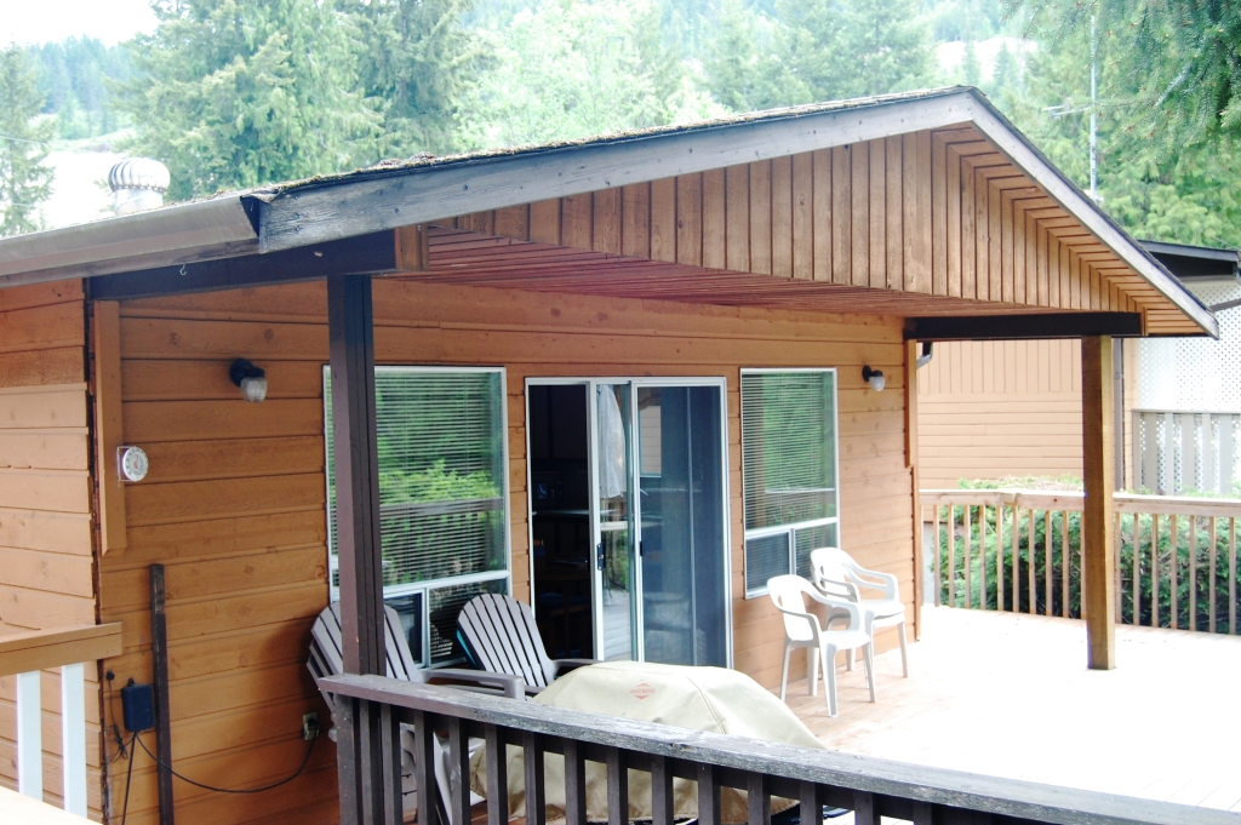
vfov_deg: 34.2
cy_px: 412
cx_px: 620
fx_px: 1343
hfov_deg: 49.6
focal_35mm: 39
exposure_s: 1/100
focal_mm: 26
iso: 400
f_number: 5
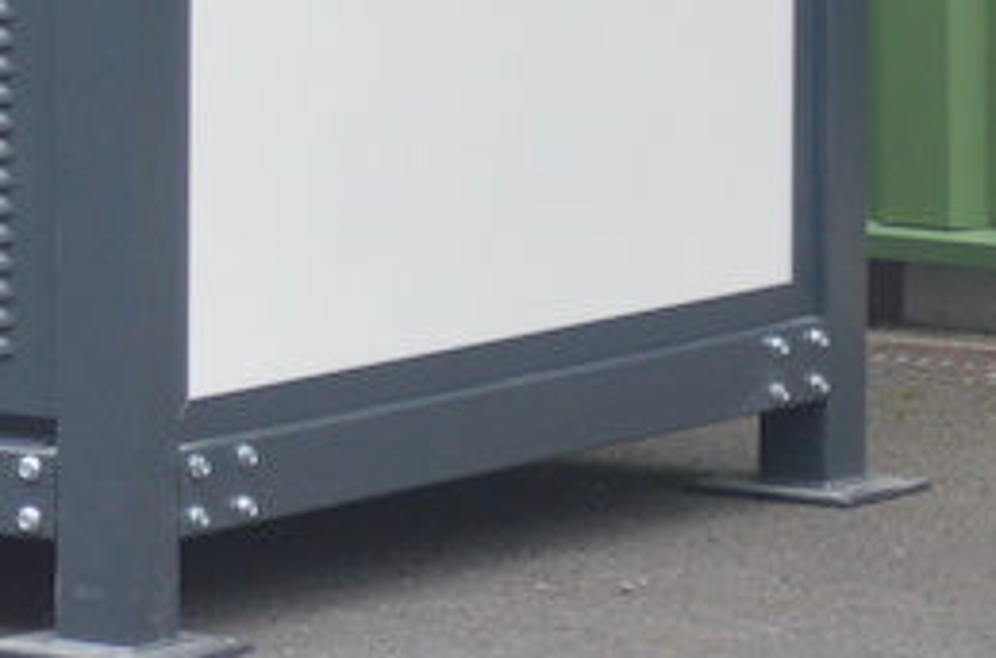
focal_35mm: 306
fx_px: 8440
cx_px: -677
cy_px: -637
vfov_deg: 4.4
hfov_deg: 6.6
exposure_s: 1/60
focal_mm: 44
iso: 560
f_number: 5.3
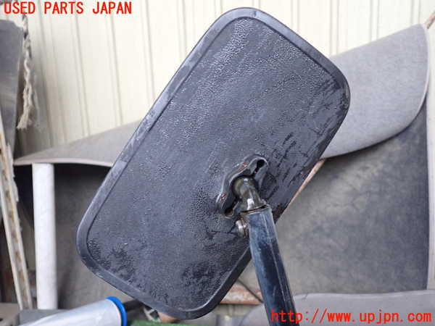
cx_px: 218
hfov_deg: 60.0
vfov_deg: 46.8
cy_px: 163
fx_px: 377
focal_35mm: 30
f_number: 2.3
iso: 500
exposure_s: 1/30
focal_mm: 5.4
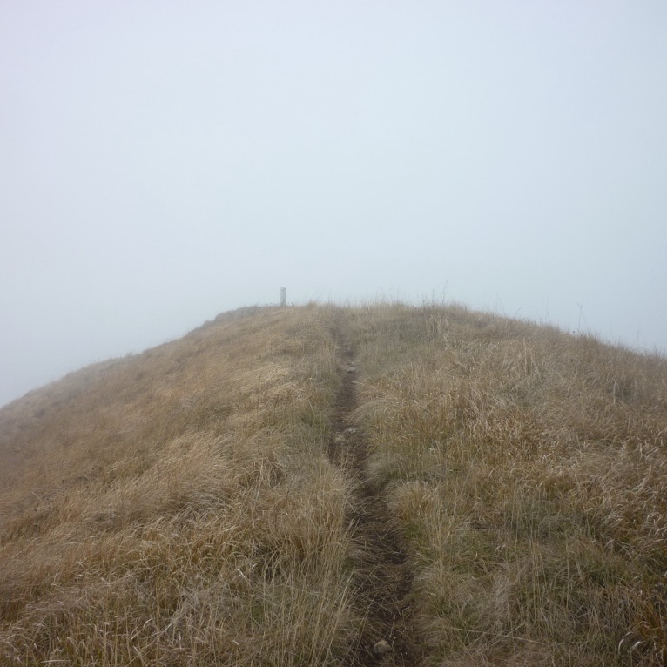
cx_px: 348
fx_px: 850
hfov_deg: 42.8
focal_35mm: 39
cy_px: 334
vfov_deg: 42.8
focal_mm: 5.5
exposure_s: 1/500
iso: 80
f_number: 2.8
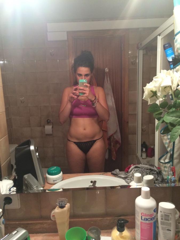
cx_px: 90
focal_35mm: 30
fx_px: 208
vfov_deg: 60.0
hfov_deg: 46.8
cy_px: 120
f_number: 2.2
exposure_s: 1/30
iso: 160
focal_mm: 4.12
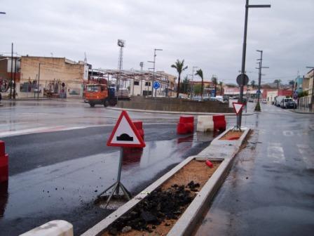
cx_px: 157
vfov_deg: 37.7
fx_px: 345
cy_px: 118
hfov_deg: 49.0
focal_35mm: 38
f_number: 2.8
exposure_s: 1/250
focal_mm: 8
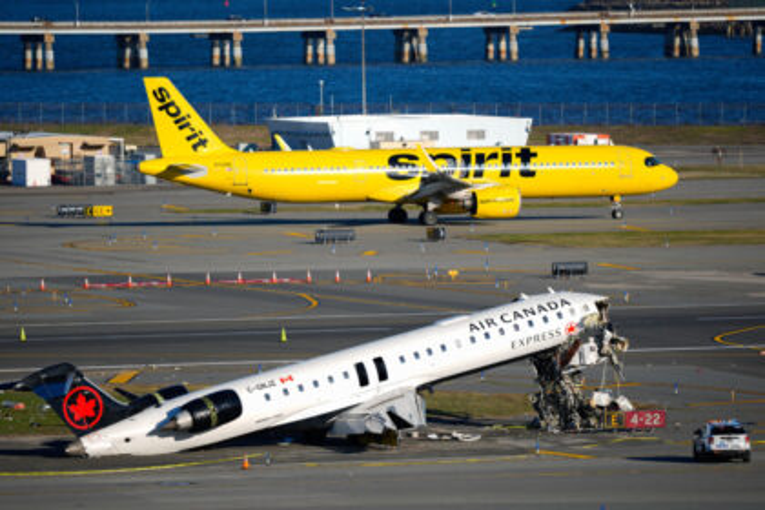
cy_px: 255
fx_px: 8499
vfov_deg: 3.4
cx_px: 382
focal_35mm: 400
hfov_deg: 5.2
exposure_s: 1/5000
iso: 200
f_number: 2.8
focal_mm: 400
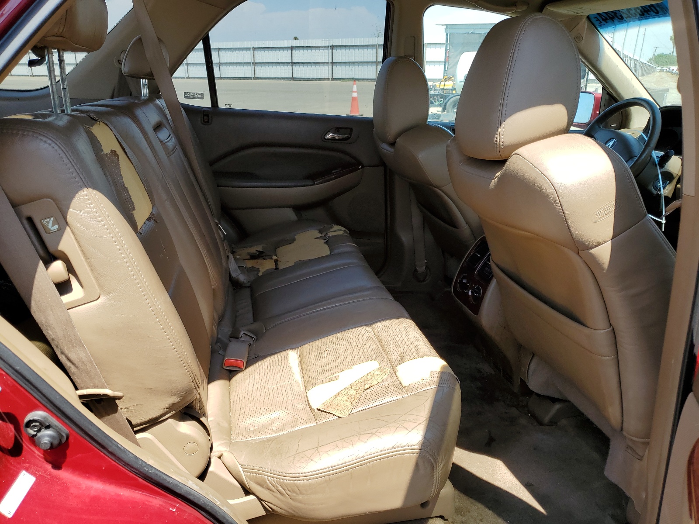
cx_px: 350
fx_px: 525
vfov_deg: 53.1
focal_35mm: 26
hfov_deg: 67.3
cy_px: 262
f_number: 1.5
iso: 50
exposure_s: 1/909
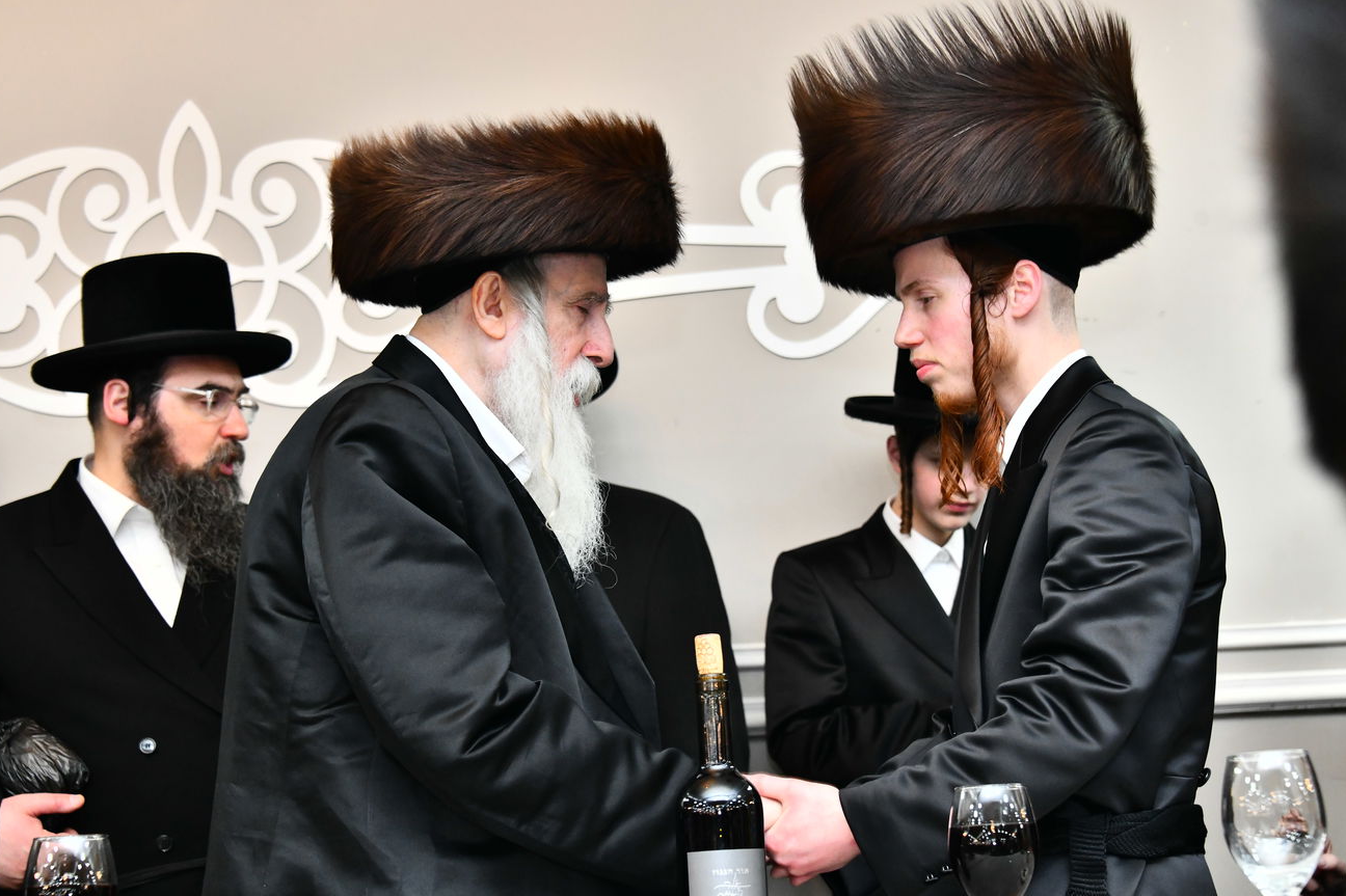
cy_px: 417
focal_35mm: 67
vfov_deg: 20.3
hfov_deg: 30.1
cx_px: 697
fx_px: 2504
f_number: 5.6
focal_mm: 62
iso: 2000
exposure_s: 1/125
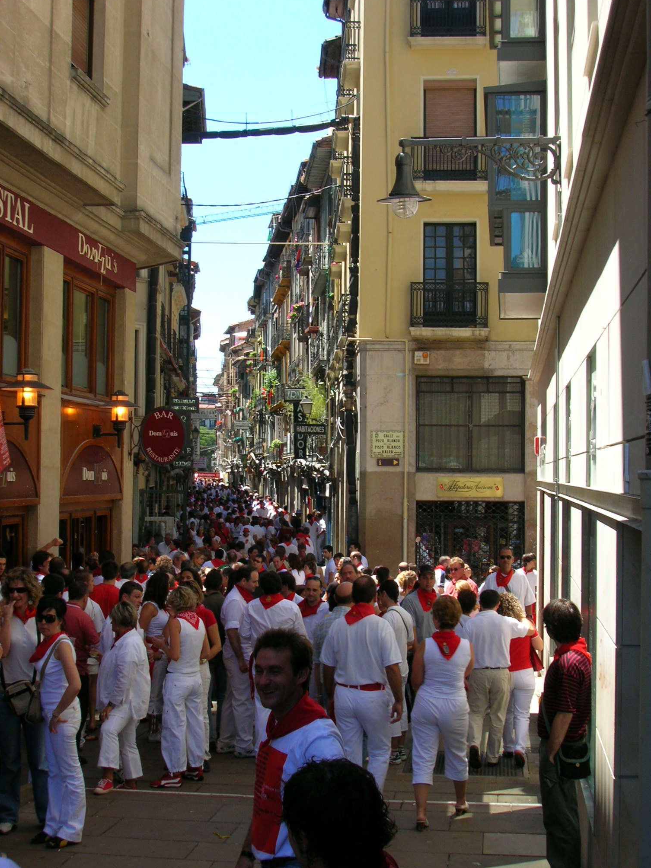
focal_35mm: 51
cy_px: 437
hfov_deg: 28.6
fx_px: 1279
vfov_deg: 37.5
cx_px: 331
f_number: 5.6
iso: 50
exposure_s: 1/99.4
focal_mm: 8.4
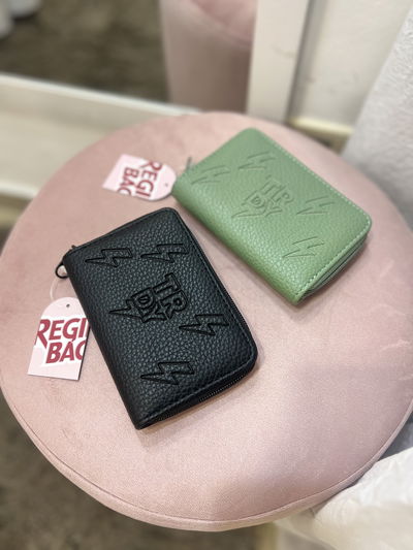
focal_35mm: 26
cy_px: 275
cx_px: 206
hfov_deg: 53.1
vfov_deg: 67.3
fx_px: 413
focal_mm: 5.7
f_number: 1.5
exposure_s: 1/50
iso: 125
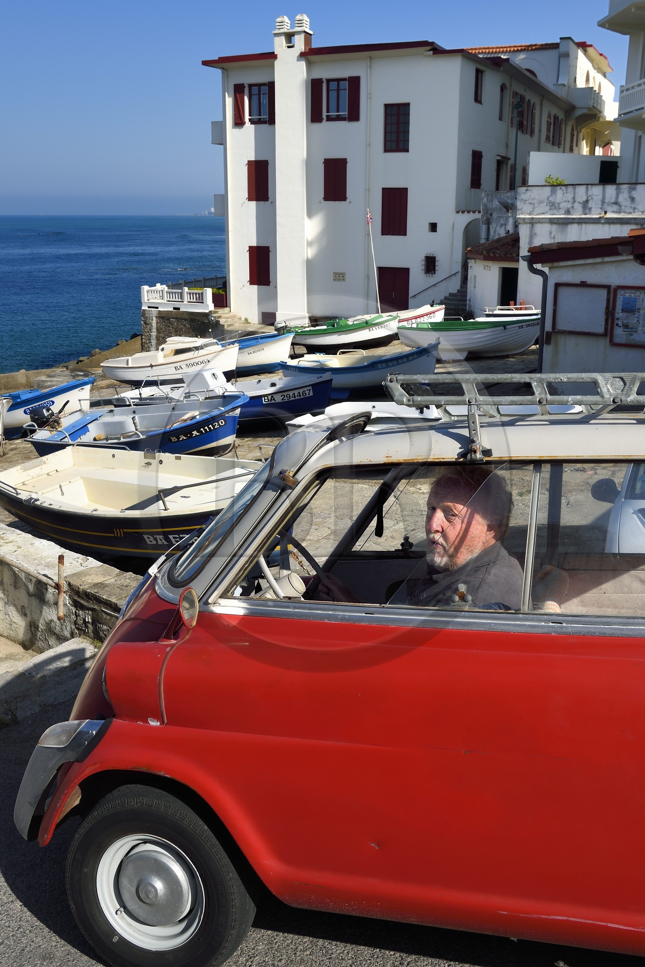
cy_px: 484
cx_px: 322
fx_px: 779
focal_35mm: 29
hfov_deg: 45.0
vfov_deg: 63.7
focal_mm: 29
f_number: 13
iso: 200
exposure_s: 1/250
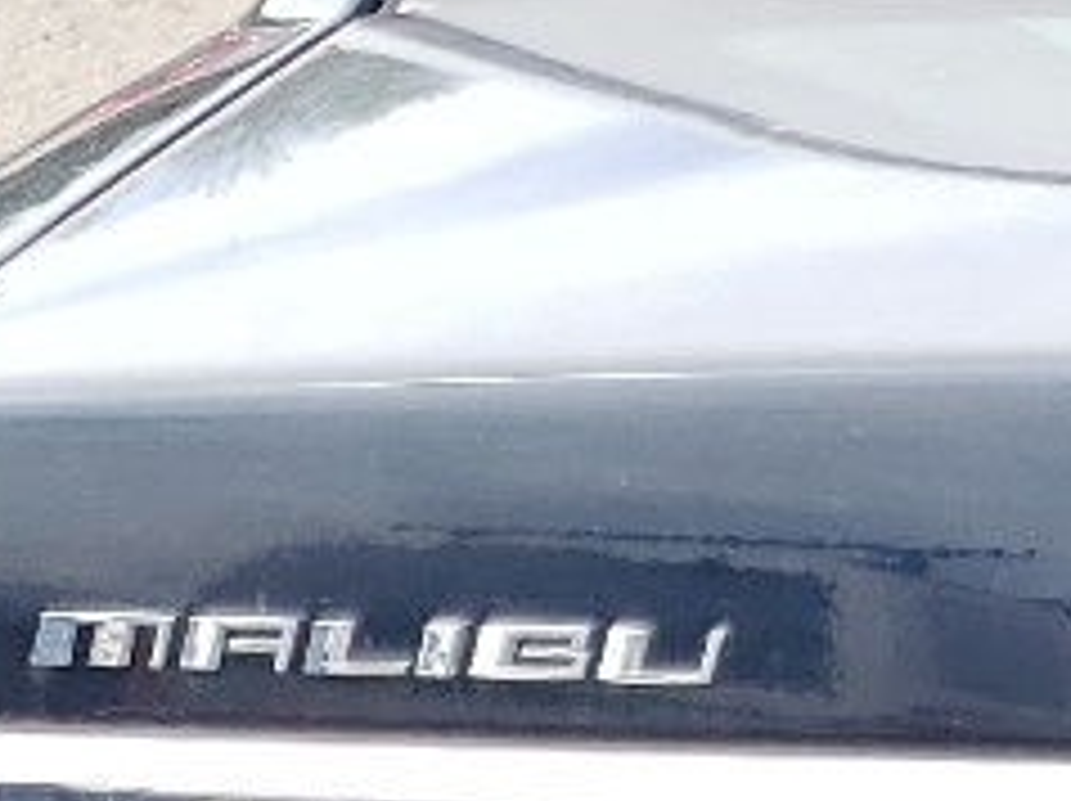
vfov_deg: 8.3
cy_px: 1098
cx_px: 2457
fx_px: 5409
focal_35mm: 175
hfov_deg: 10.1
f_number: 1.5
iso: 50
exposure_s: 1/1000
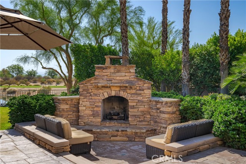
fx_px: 246
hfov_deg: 53.1
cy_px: 82
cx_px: 123
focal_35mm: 36
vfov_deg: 36.9
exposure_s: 1/400
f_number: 10
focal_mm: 24
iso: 100
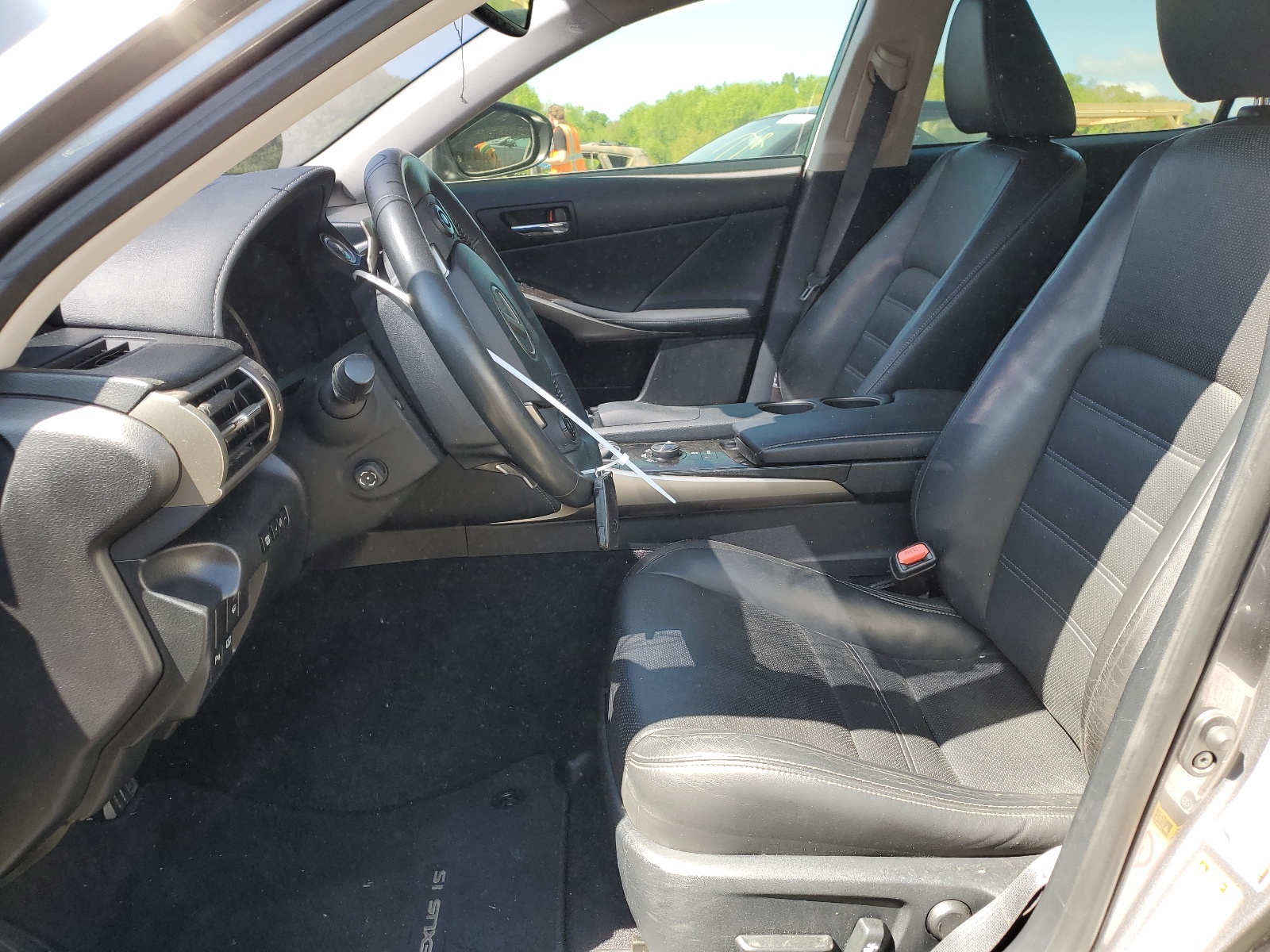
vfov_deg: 53.1
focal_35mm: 26
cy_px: 476
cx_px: 635
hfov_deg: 67.3
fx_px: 954
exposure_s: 1/238
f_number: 1.5
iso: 50
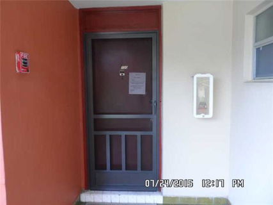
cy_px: 102
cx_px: 136
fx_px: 189
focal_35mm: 24
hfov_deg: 71.6
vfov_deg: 56.8
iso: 80
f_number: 3.2
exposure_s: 1/30
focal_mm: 4
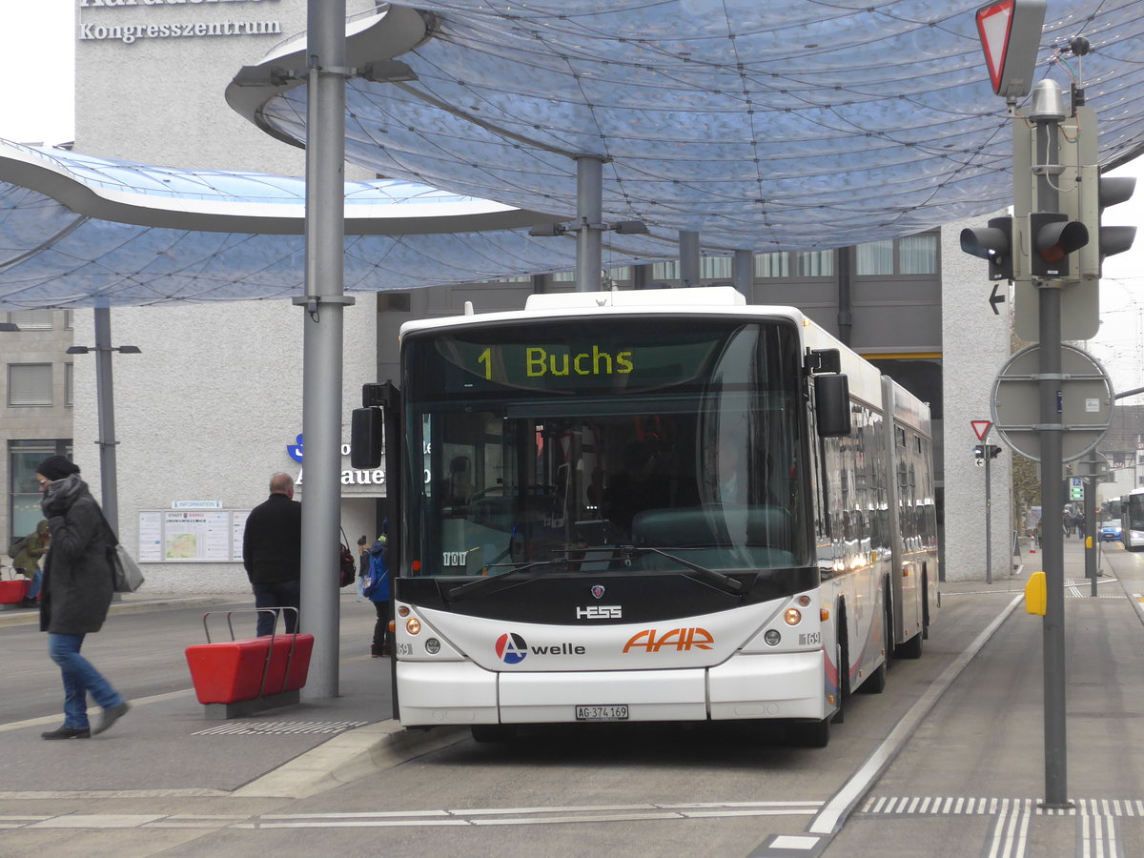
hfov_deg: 20.2
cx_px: 572
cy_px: 429
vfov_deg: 15.2
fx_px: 3206
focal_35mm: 97
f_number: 4.7
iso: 250
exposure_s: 1/80
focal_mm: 19.2
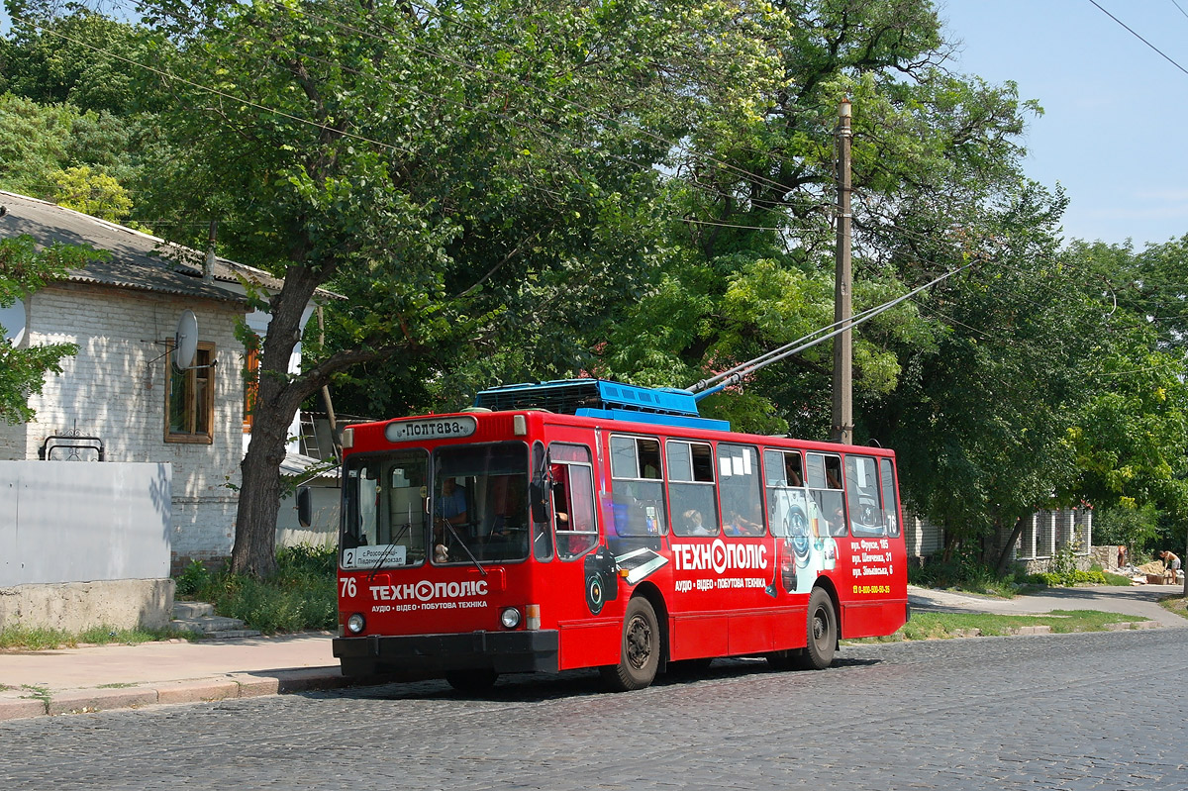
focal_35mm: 58
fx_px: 1913
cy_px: 396
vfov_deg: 23.4
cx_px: 594
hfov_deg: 34.5
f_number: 8
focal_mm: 38
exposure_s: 1/400
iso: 250
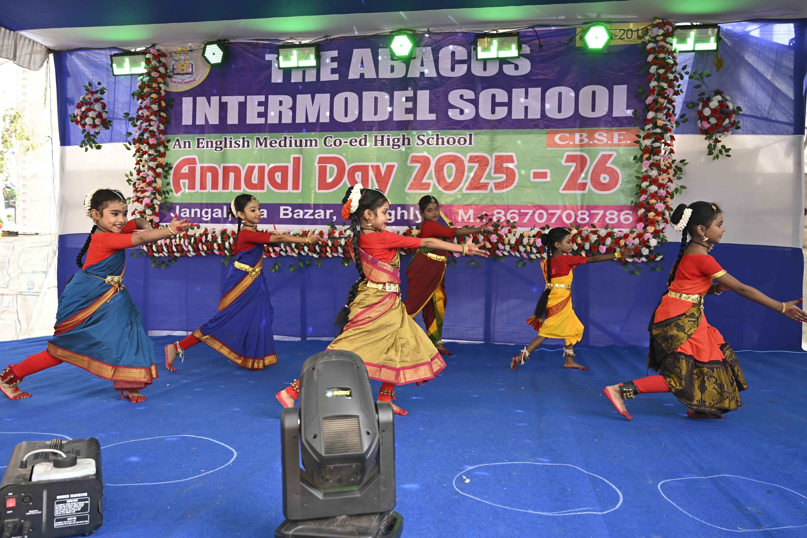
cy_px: 269
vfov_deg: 45.0
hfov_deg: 63.7
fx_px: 650
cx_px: 404
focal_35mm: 29
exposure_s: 1/320
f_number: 4
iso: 400
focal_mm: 29
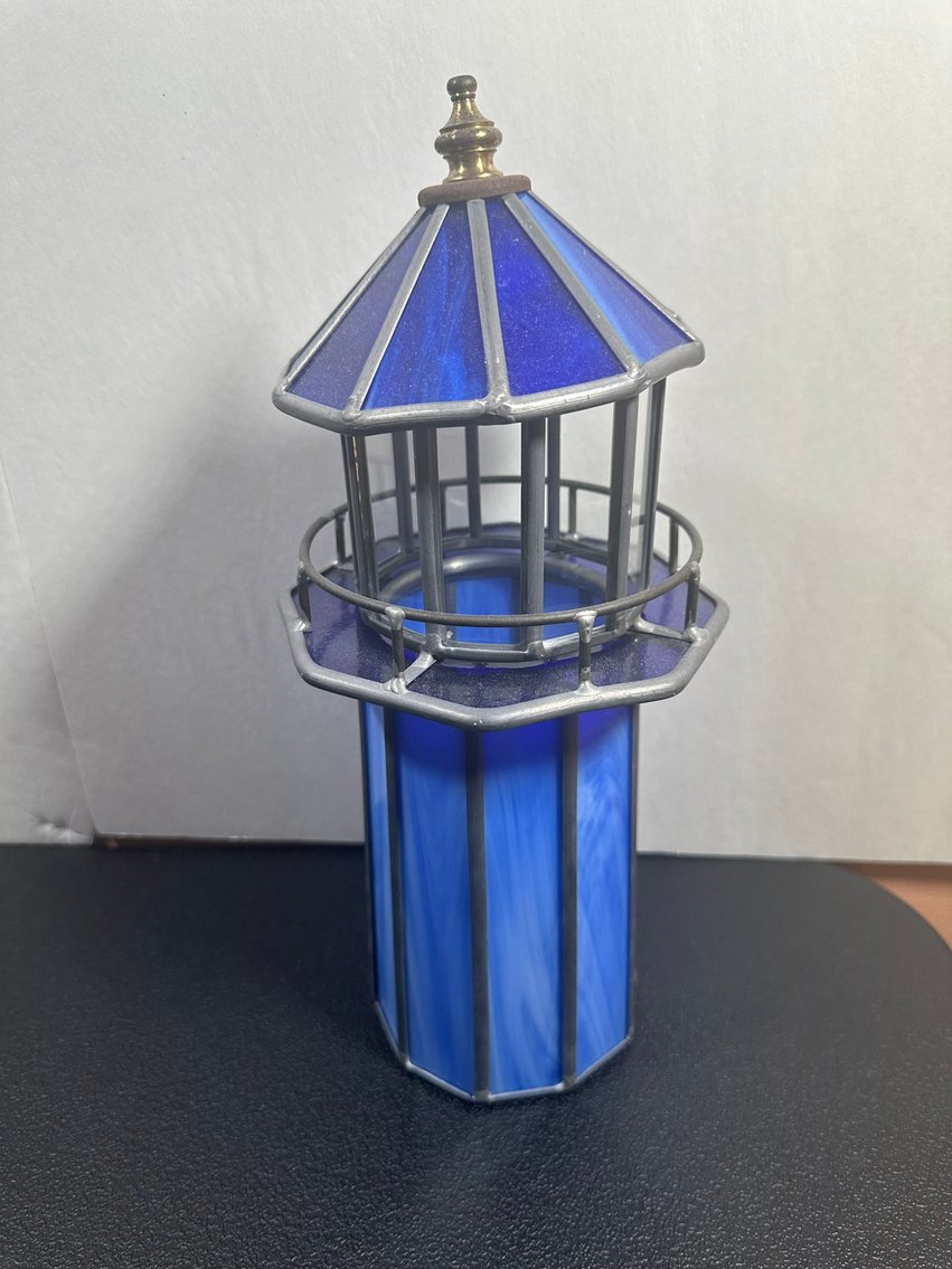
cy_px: 634
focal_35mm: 24
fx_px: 880
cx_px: 476
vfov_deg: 71.6
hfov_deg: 56.8
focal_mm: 6.86
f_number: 1.78
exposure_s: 1/120
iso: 160
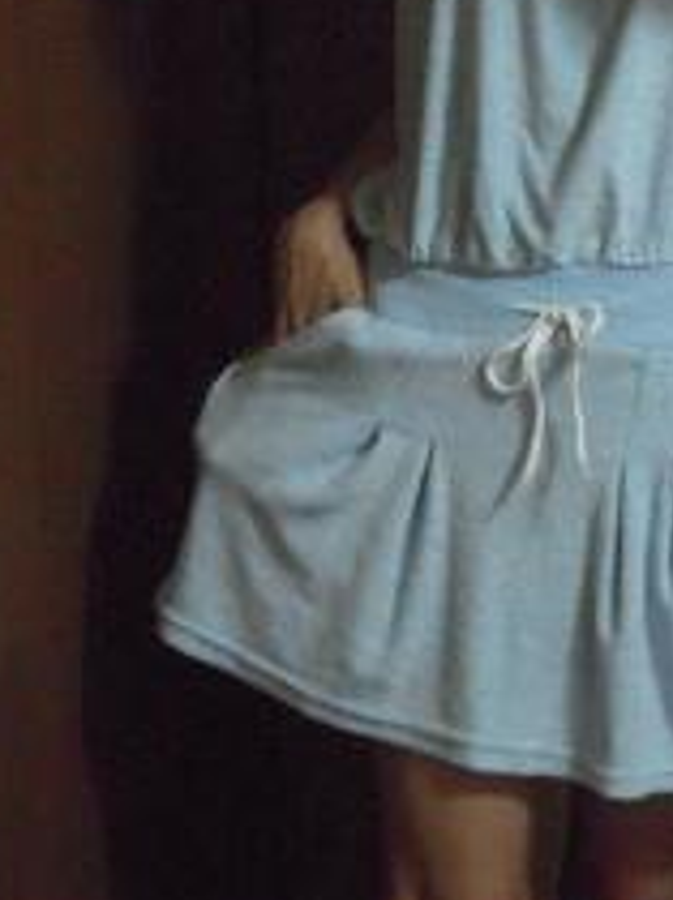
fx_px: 3429
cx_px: 452
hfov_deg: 11.2
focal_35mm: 132
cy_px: 317
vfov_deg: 14.9
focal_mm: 12.3
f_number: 4.2
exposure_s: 1/50
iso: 1600
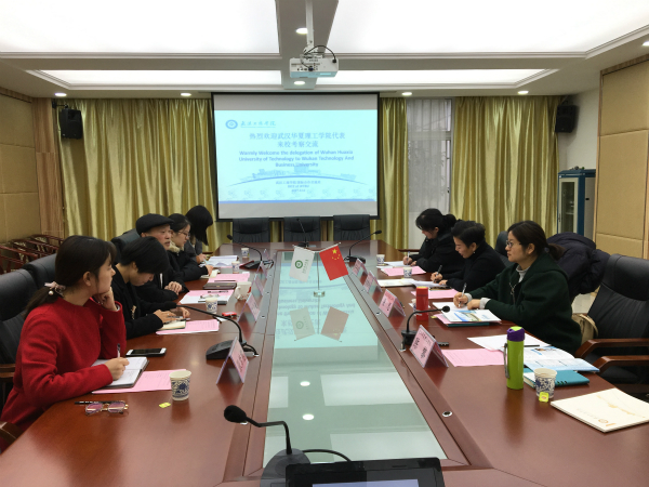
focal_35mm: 29
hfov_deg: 61.7
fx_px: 544
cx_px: 324
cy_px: 244
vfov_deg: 48.2
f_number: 2.2
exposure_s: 1/50
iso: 25
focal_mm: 4.15
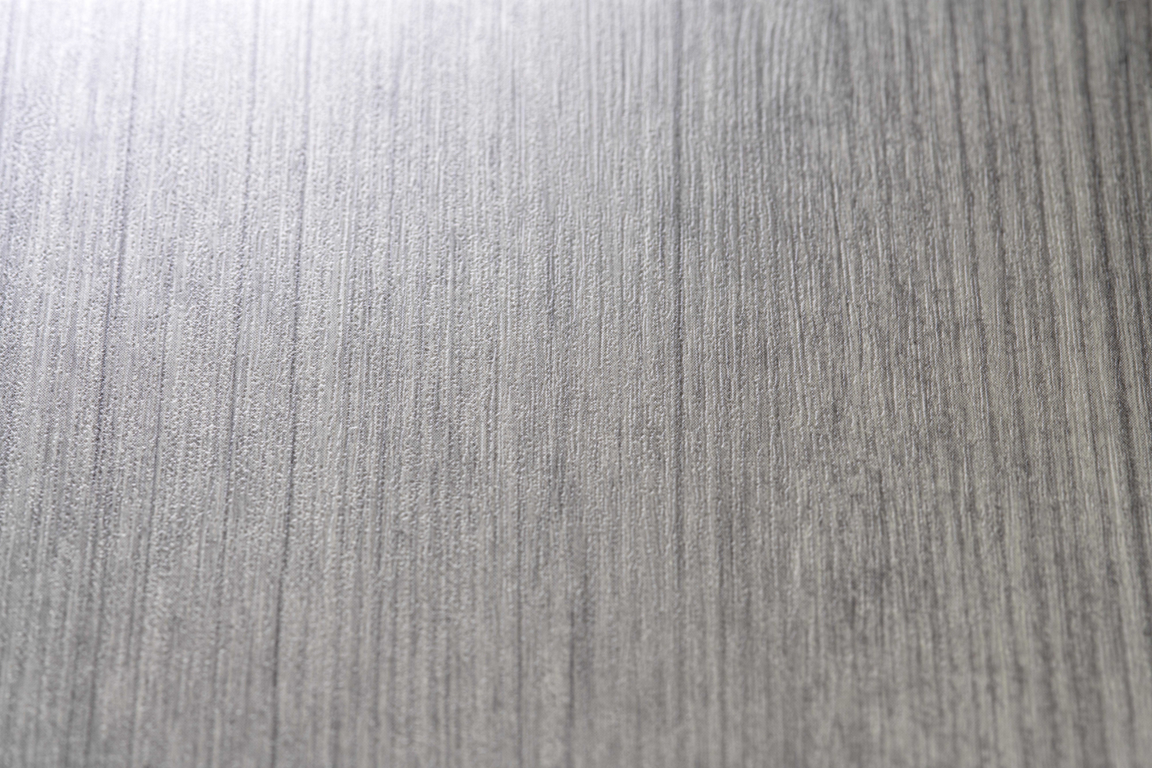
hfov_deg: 19.5
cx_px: 576
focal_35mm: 105
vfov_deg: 13.0
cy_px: 384
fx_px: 3360
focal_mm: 105
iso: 100
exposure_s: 3
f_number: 16
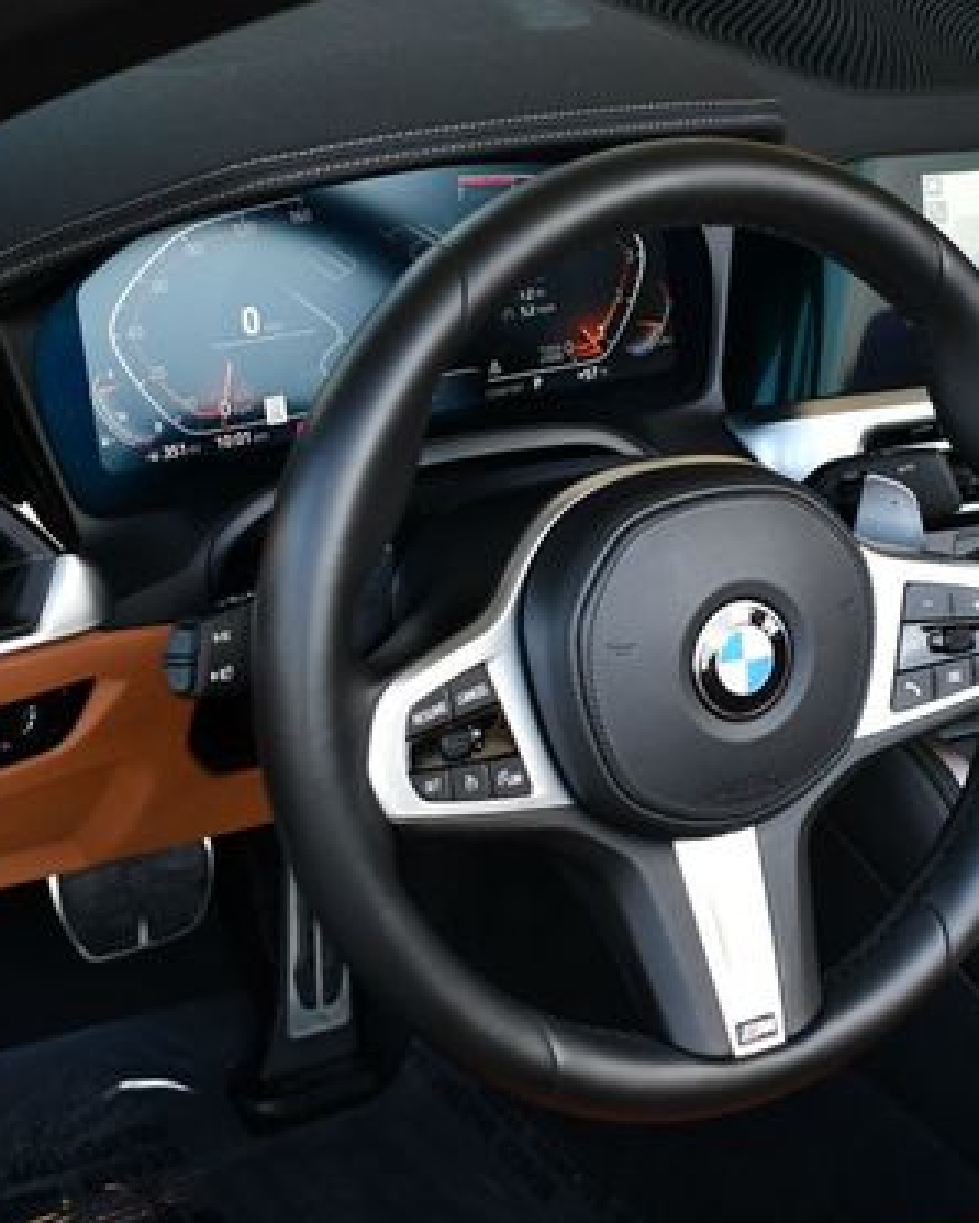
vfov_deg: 27.9
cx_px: 748
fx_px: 2462
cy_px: 587
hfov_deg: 22.3
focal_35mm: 68
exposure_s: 1/250
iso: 400
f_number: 3.8
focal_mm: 21
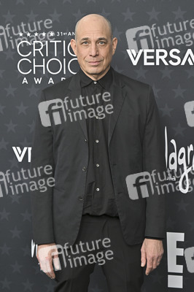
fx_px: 648
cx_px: 97
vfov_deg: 25.4
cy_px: 146
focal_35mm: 80
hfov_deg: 17.0
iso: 1250
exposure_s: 1/320
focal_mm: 80
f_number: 5.6
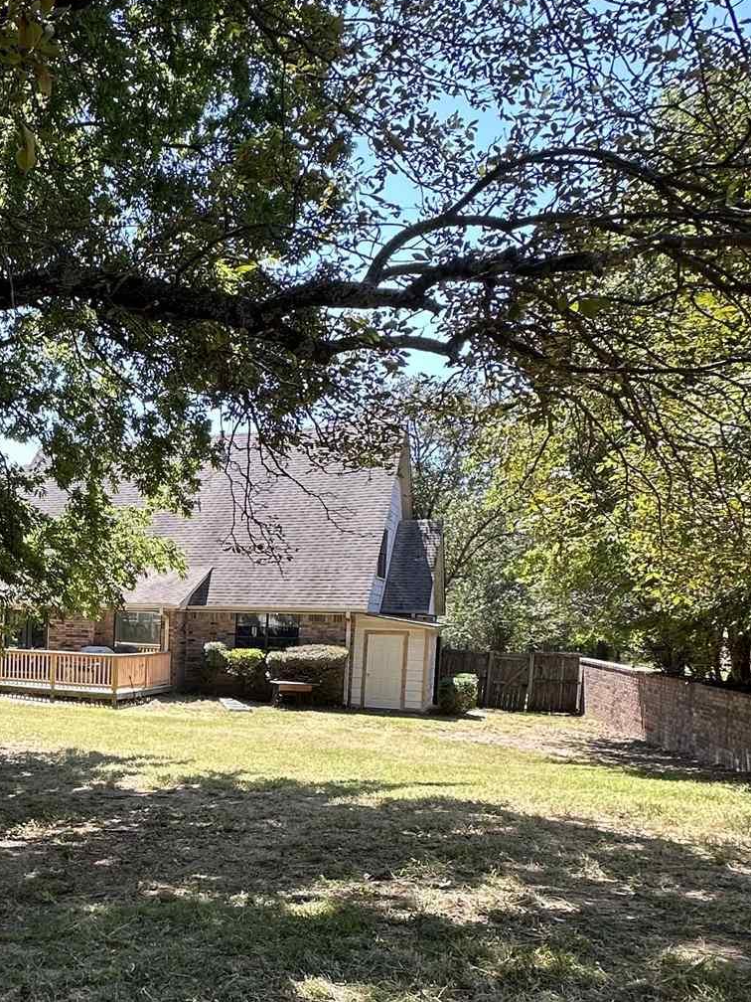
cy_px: 685
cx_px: -22
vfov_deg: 55.4
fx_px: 926
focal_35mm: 32
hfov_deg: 38.5
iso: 40
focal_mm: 2.22
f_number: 2.2
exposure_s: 1/225
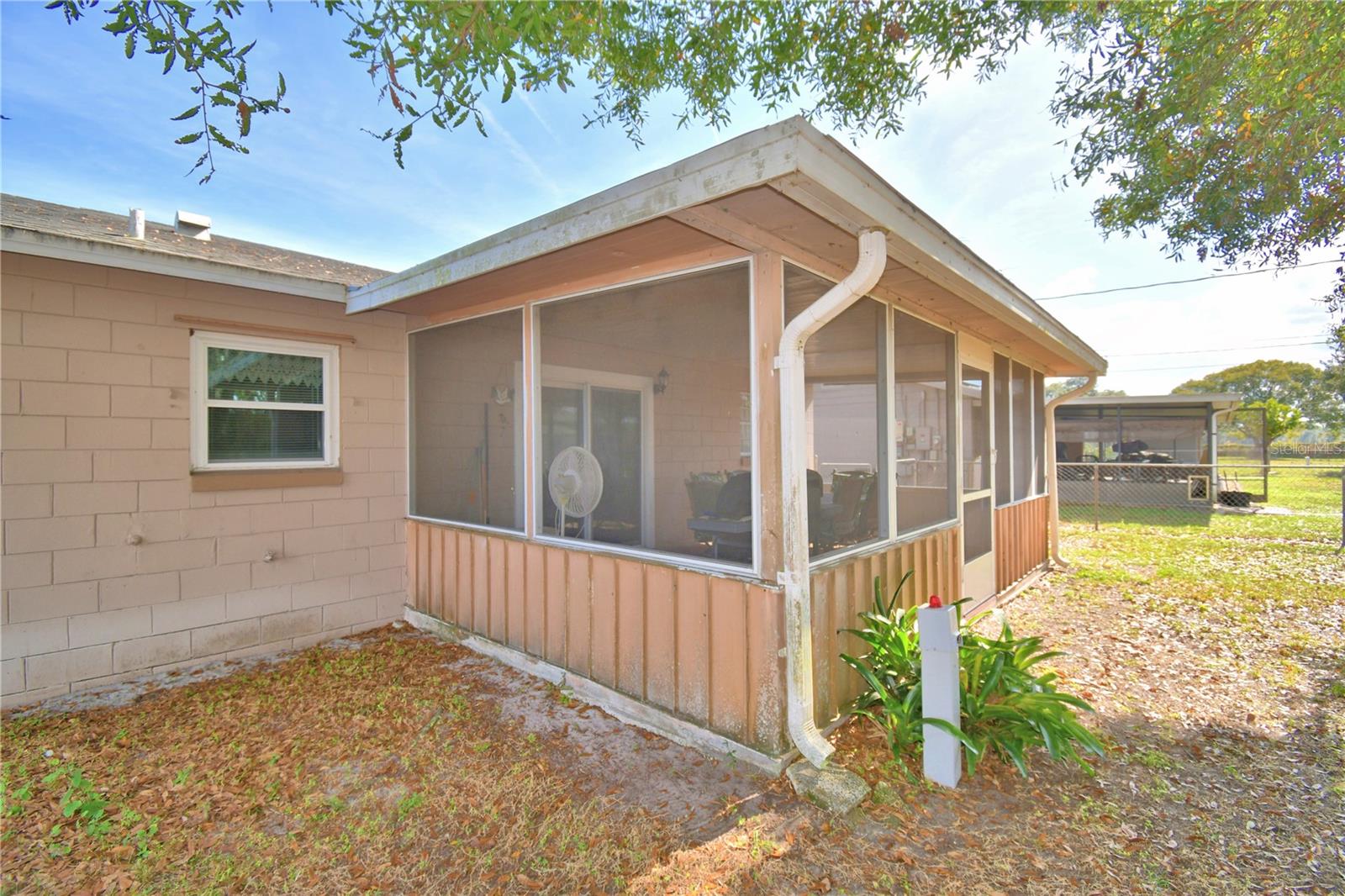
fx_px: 560
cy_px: 448
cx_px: 672
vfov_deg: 77.3
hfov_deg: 100.4
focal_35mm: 15
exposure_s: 1/250
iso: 100
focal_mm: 10
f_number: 5.6
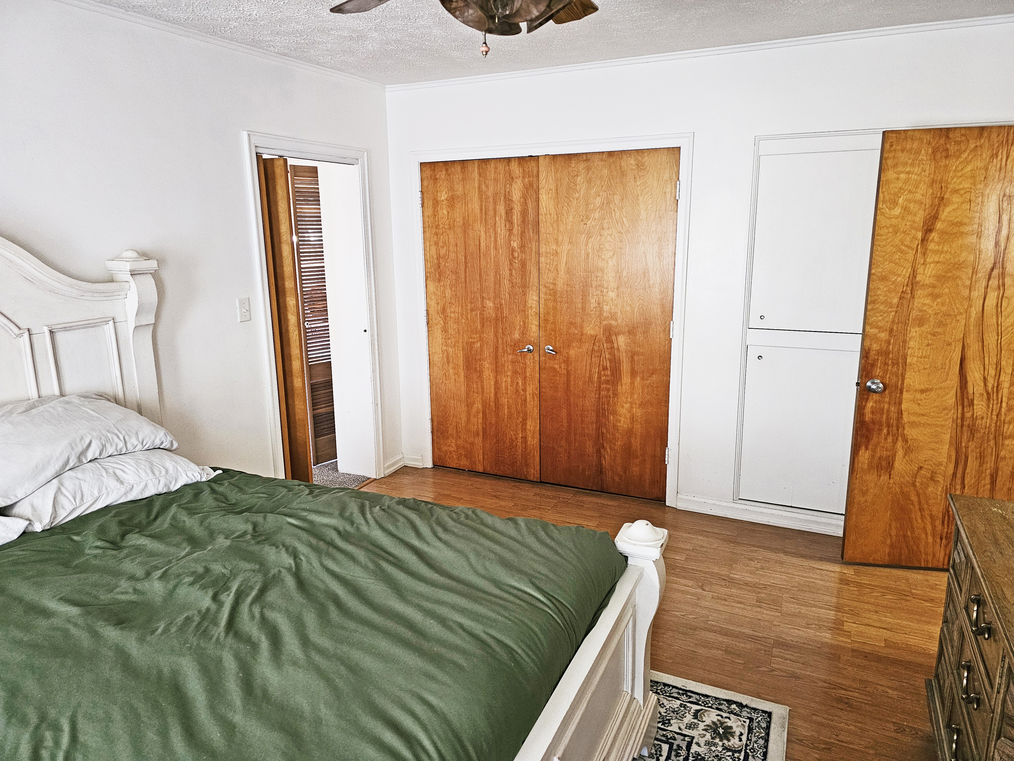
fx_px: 674
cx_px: 507
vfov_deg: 58.9
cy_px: 380
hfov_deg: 73.9
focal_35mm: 23
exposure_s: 1/30
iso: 640
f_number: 1.7
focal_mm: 6.3
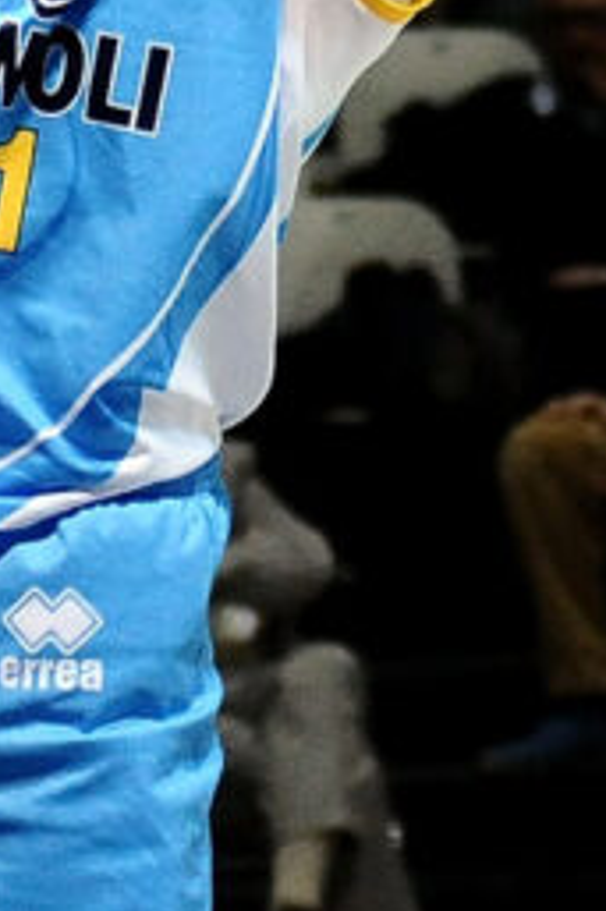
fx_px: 8646
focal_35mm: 342
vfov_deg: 5.9
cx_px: -595
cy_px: -599
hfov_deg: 4.0
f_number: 3.5
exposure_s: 1/500
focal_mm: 86
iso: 4000
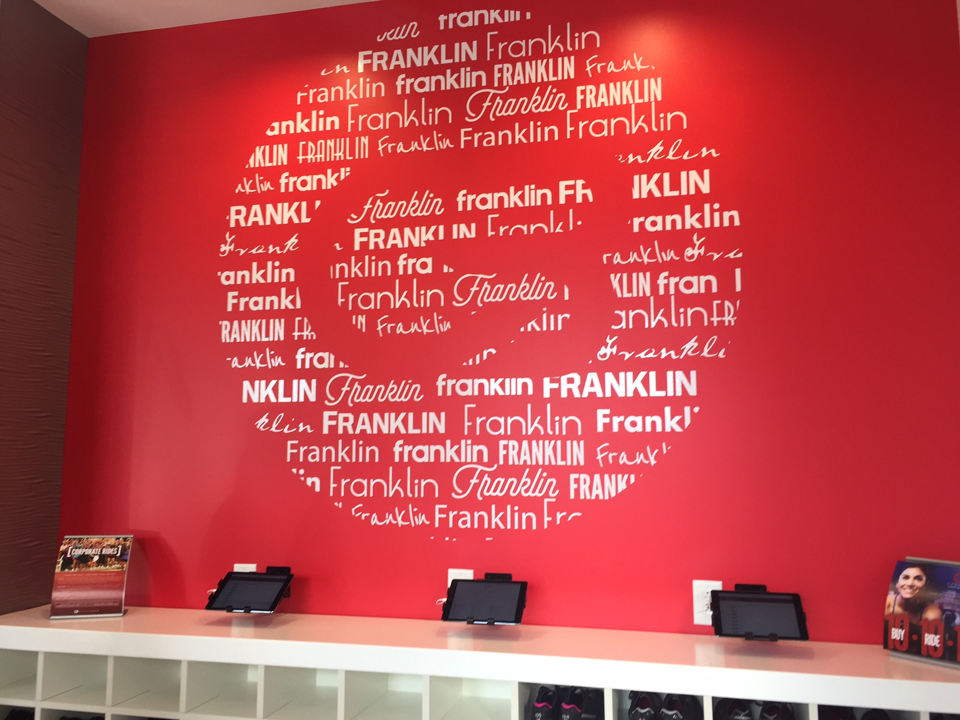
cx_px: 480
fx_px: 804
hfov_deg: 61.7
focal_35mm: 29
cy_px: 360
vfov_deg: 48.2
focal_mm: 4.15
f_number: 2.2
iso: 40
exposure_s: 1/60
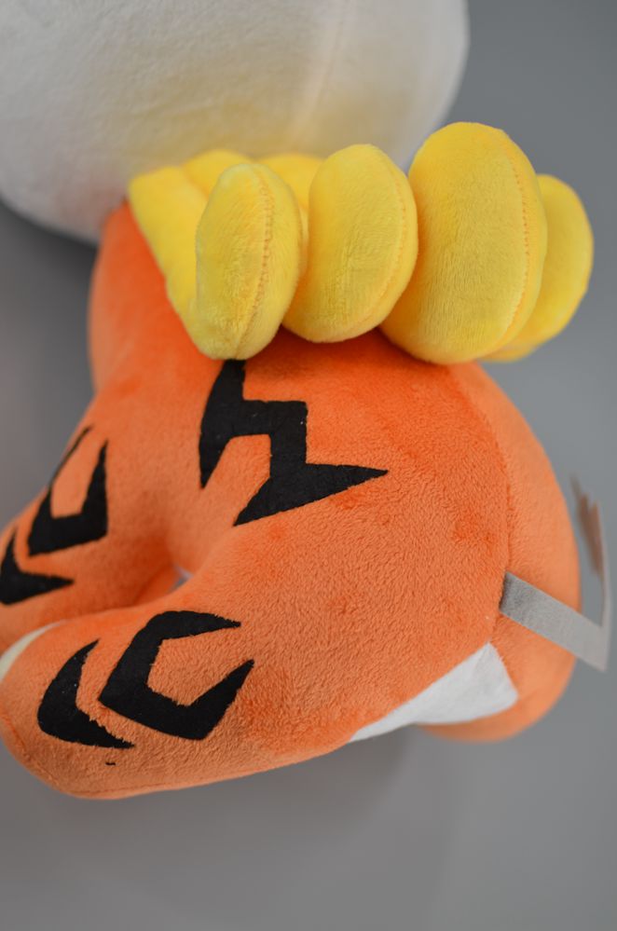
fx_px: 1355
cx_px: 308
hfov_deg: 25.6
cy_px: 466
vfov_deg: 37.9
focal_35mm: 52
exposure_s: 1/500
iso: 100
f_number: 1.8
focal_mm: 35
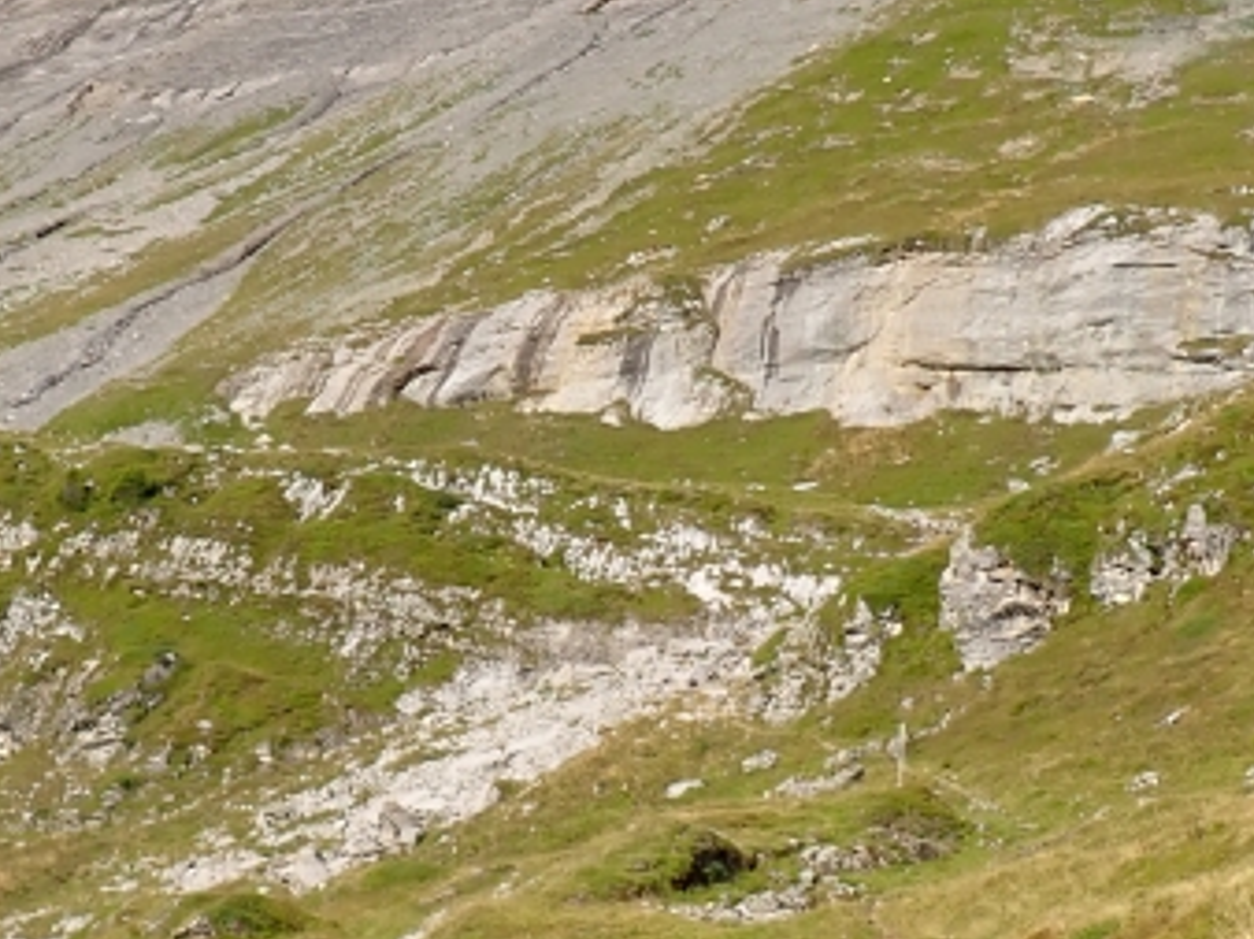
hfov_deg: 25.9
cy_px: 397
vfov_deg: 19.9
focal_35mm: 74
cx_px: 256
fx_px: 2679
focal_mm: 4.5
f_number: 2.8
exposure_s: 1/800
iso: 100
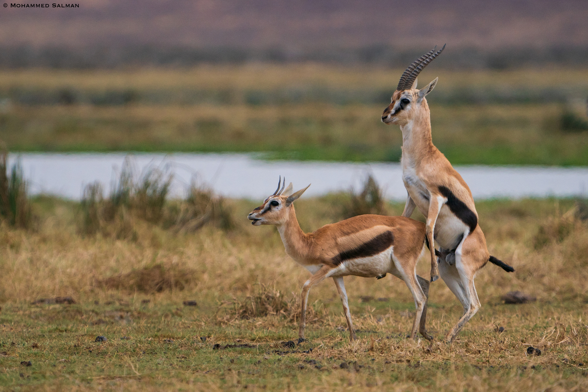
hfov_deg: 2.3
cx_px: 294
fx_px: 14699
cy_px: 196
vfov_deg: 1.5
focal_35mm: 900
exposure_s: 1/6400
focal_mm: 600
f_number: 7.1
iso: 800
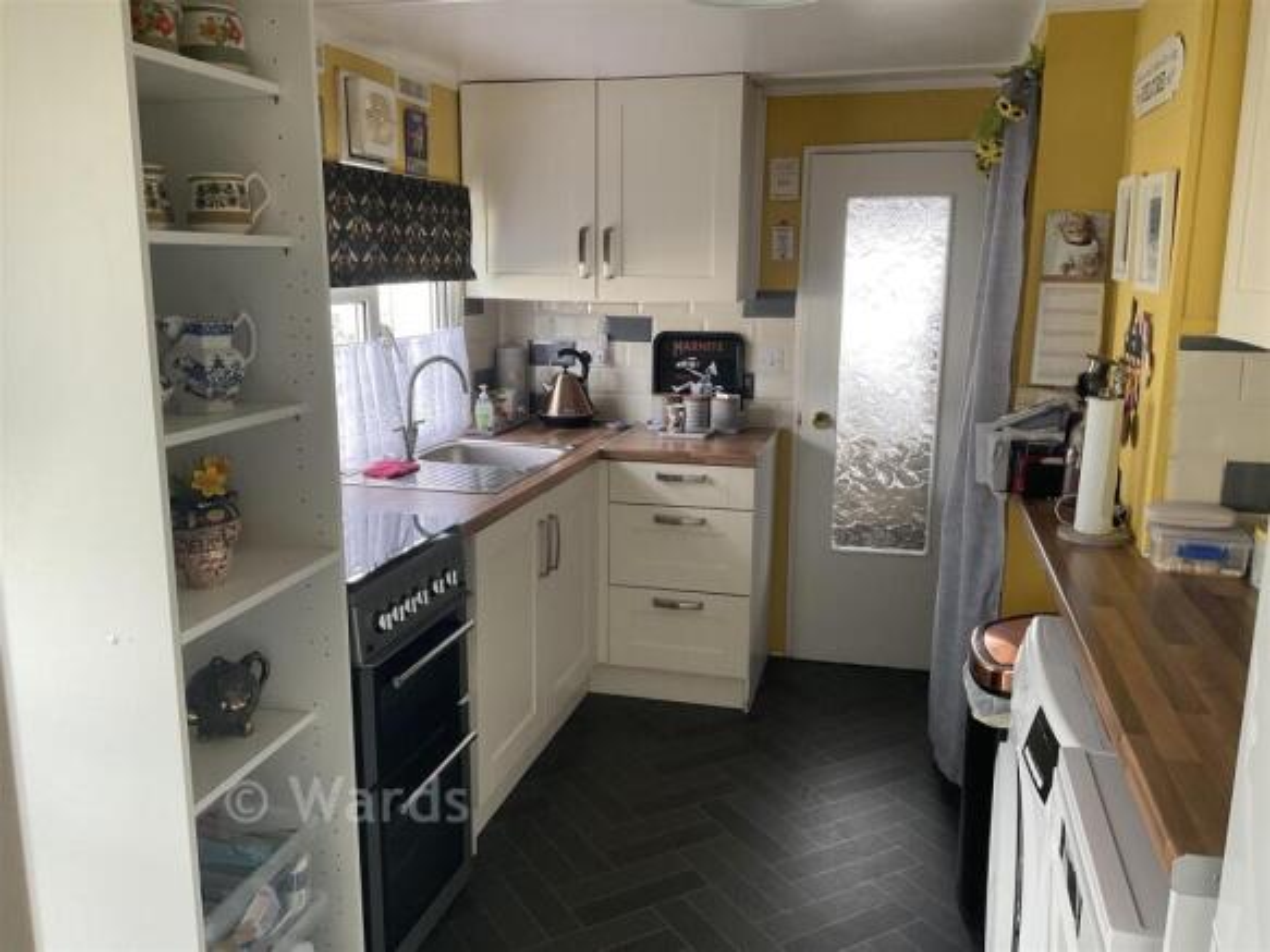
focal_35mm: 29
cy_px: 476
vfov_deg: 48.2
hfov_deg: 61.7
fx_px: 1064
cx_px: 635
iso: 64
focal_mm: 3
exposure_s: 1/73
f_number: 1.8
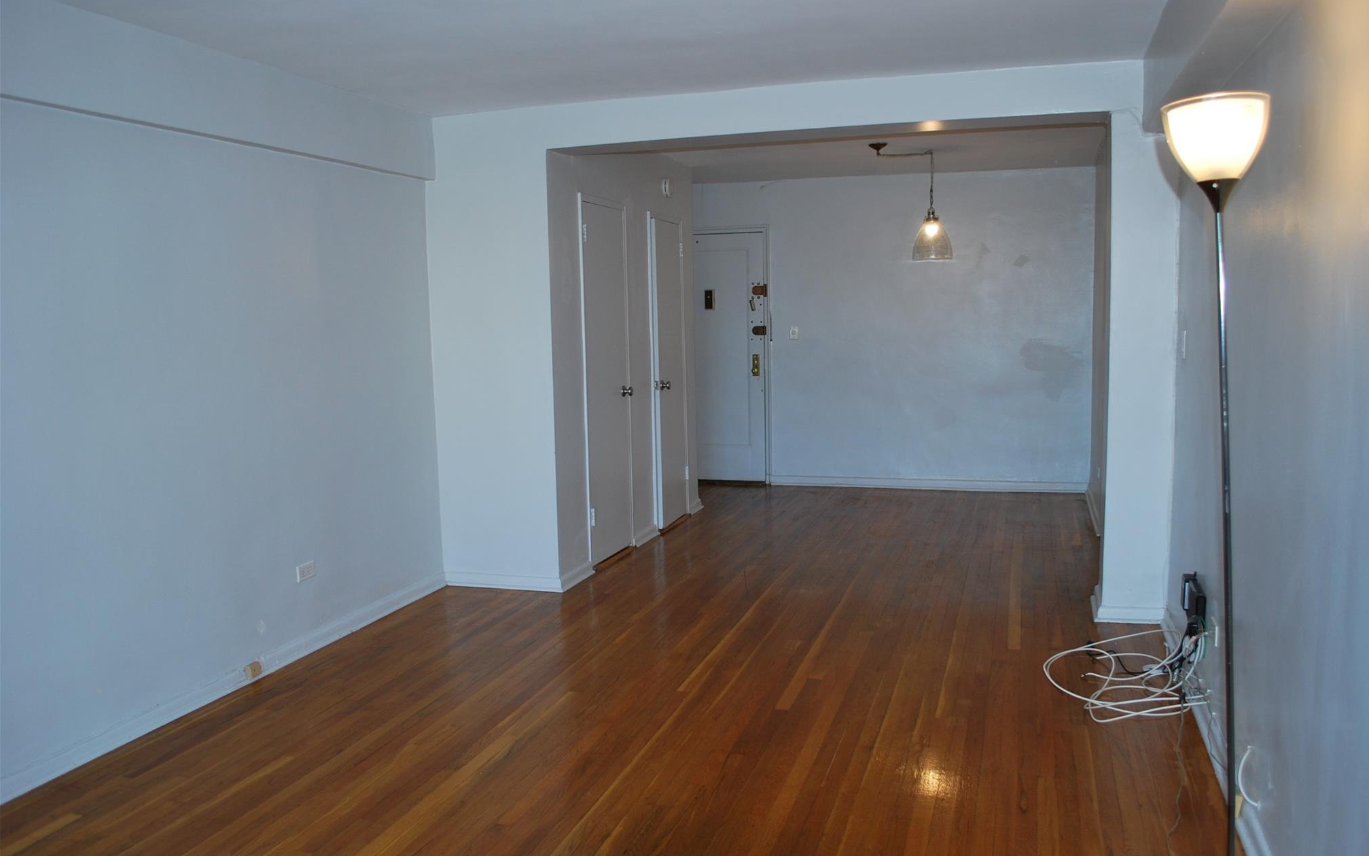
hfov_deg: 66.5
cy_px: 445
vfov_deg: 44.5
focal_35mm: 28
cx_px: 695
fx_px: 1045
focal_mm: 18
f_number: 3.5
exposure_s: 1/60
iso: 200
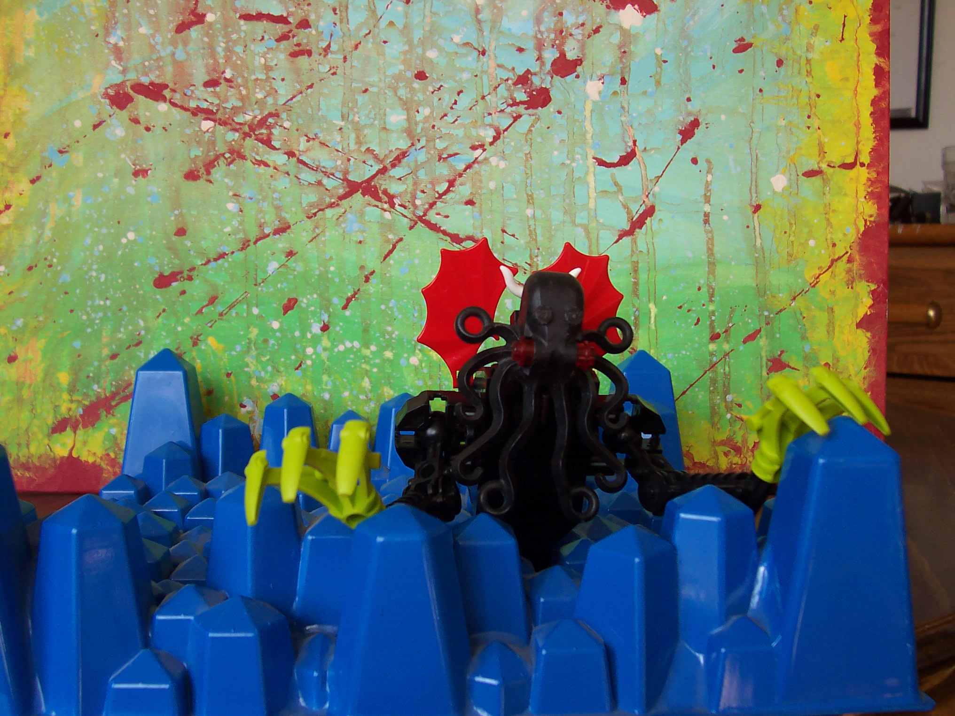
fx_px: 1021
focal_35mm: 37
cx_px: 478
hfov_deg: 50.1
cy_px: 358
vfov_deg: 38.7
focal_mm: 5.6
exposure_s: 1/125
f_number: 2.8
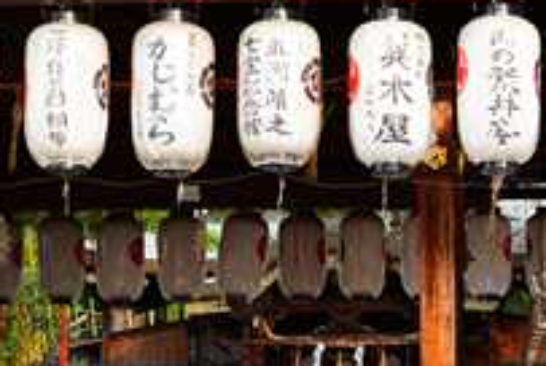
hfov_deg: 15.9
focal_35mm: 128
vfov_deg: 10.7
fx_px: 1944
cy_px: 276
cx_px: 382
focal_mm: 65
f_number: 5
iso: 160
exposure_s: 1/80
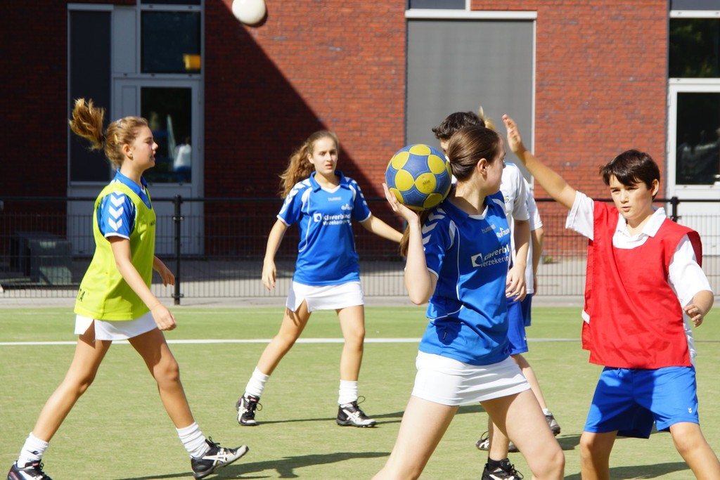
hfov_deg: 15.2
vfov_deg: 10.2
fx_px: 2700
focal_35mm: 135
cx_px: 360
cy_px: 240
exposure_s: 1/320
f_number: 8
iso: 100
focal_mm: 90
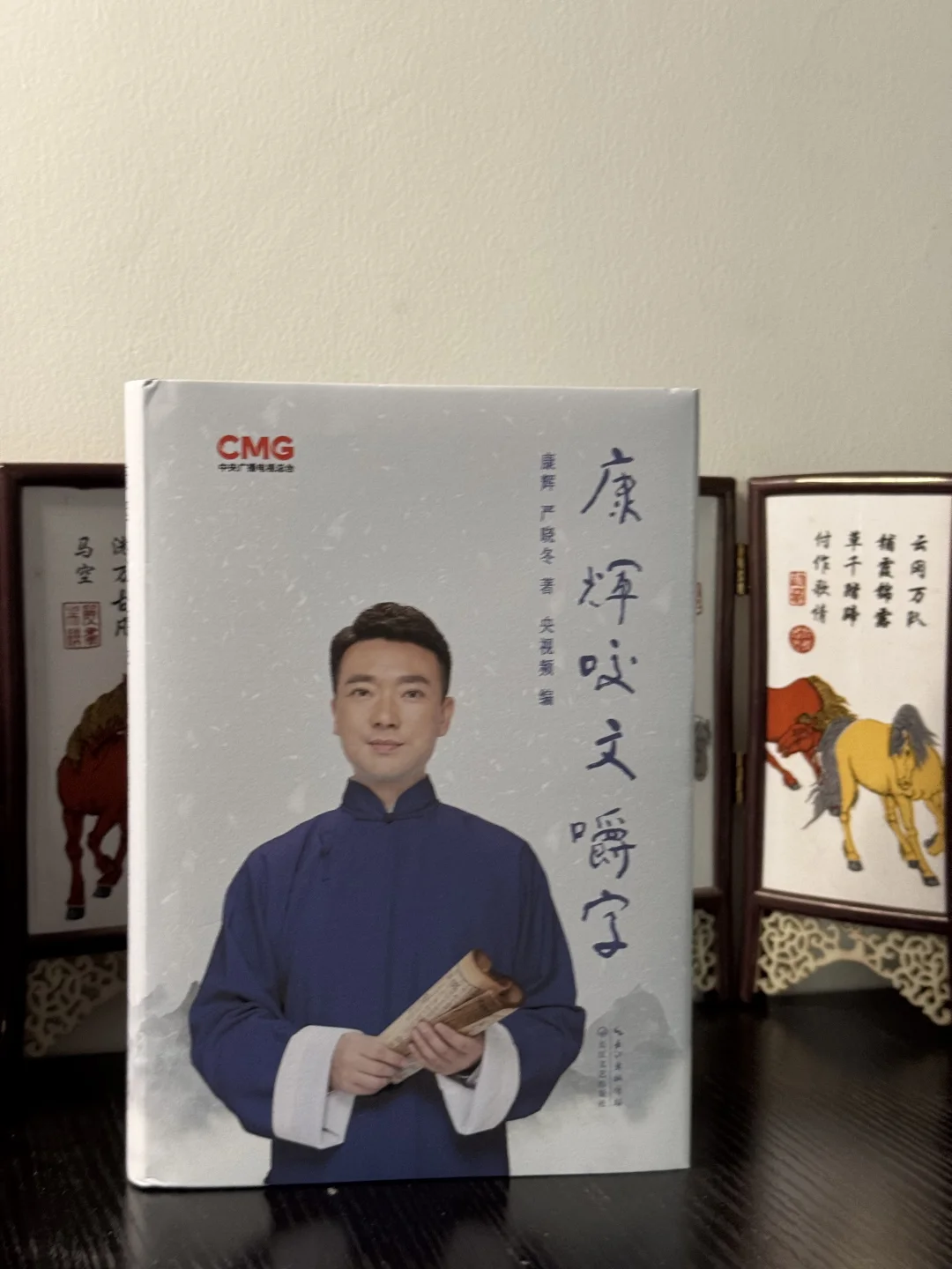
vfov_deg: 39.7
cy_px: 634
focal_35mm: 48
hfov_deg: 30.3
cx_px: 476
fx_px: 1760
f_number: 1.78
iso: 250
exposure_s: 1/46
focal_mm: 6.76
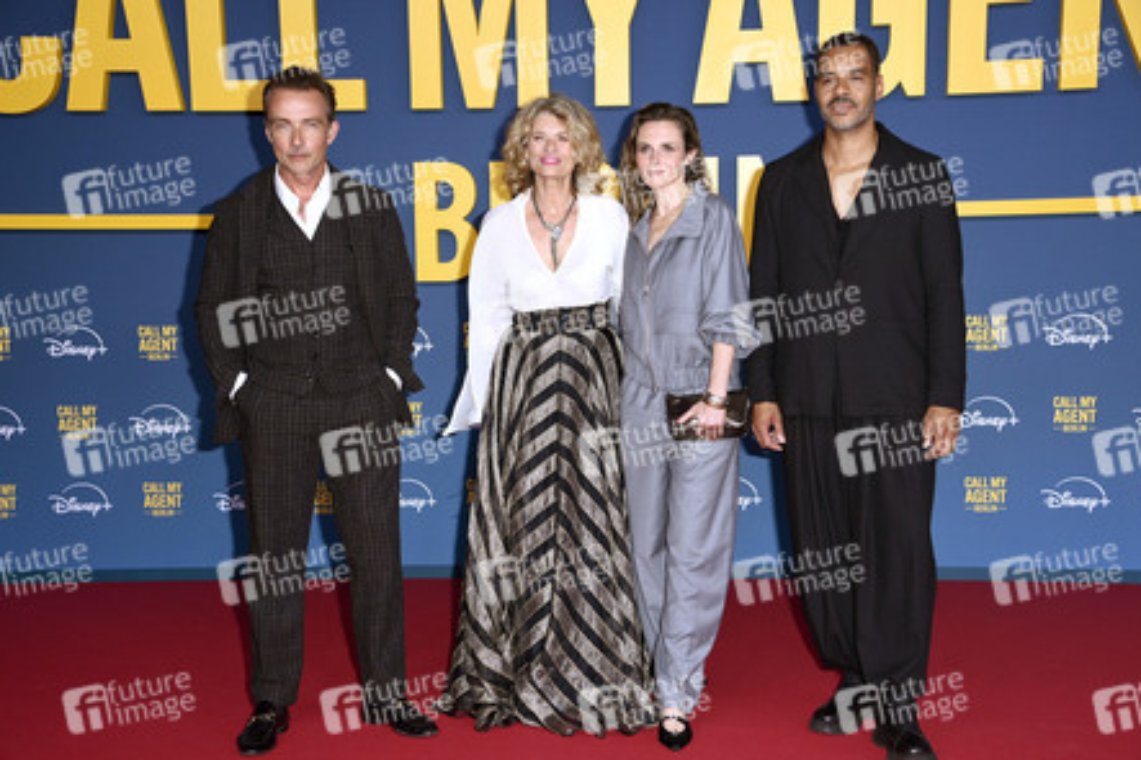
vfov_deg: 23.8
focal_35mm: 57
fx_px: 1806
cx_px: 576
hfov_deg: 35.1
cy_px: 381
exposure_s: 1/200
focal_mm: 56
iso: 800
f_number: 5.6
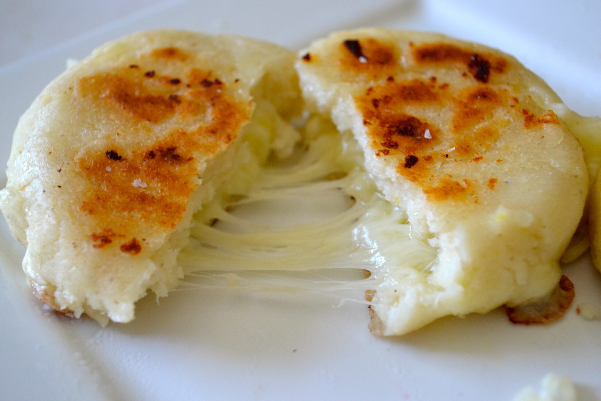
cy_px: 200
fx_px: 876
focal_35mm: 52
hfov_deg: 37.8
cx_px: 300
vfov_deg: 25.8
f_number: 5
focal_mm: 35
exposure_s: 1/50
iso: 800
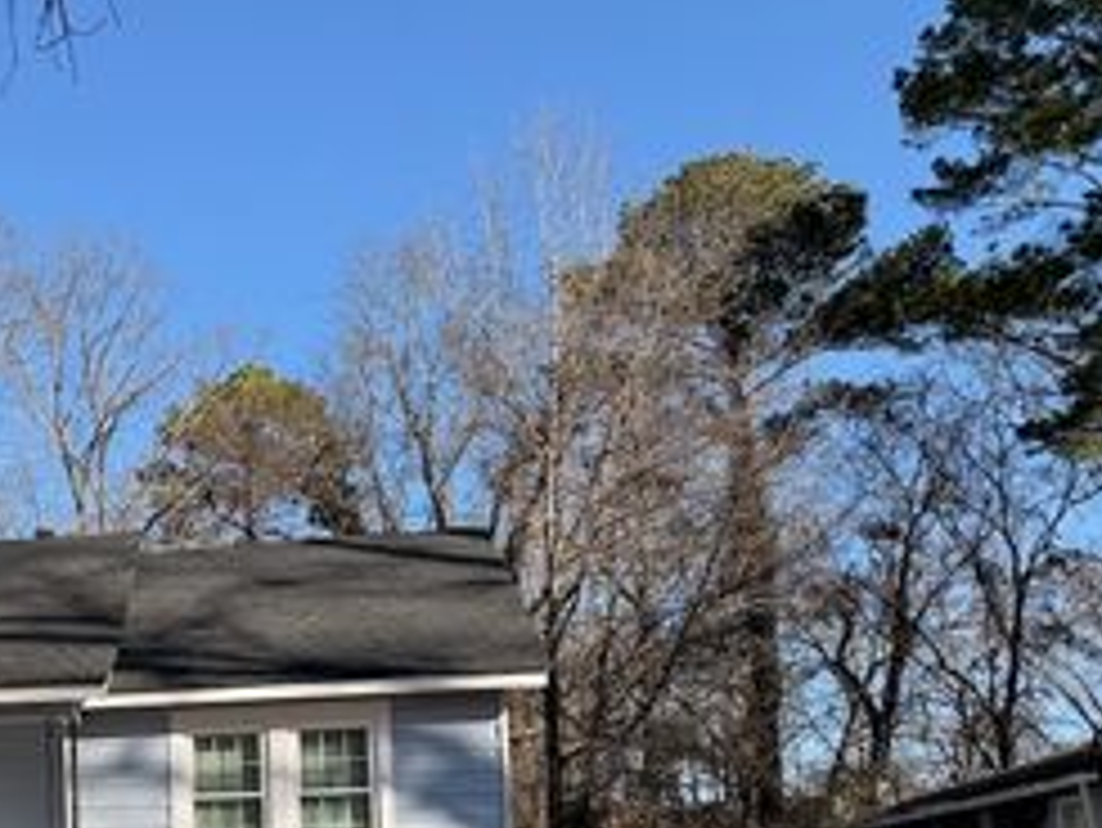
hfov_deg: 35.3
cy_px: 808
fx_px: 1561
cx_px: 9
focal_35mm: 49
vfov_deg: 28.1
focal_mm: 6.76
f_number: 1.78
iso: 80
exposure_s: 1/3021
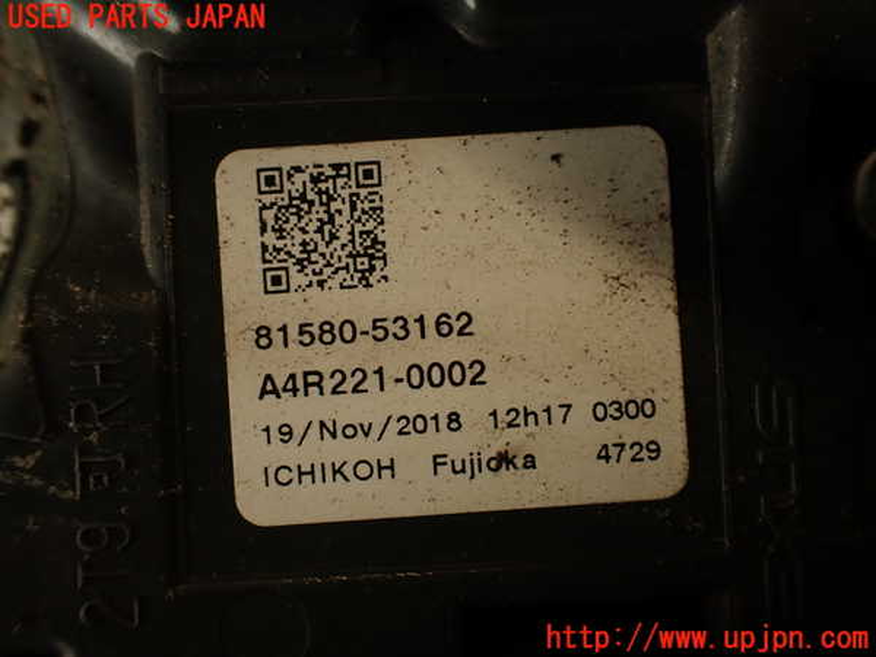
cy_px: 328
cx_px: 438
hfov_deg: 56.8
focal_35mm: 32
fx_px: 810
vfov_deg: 44.2
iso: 125
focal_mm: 5.79
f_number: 2.4
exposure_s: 1/60
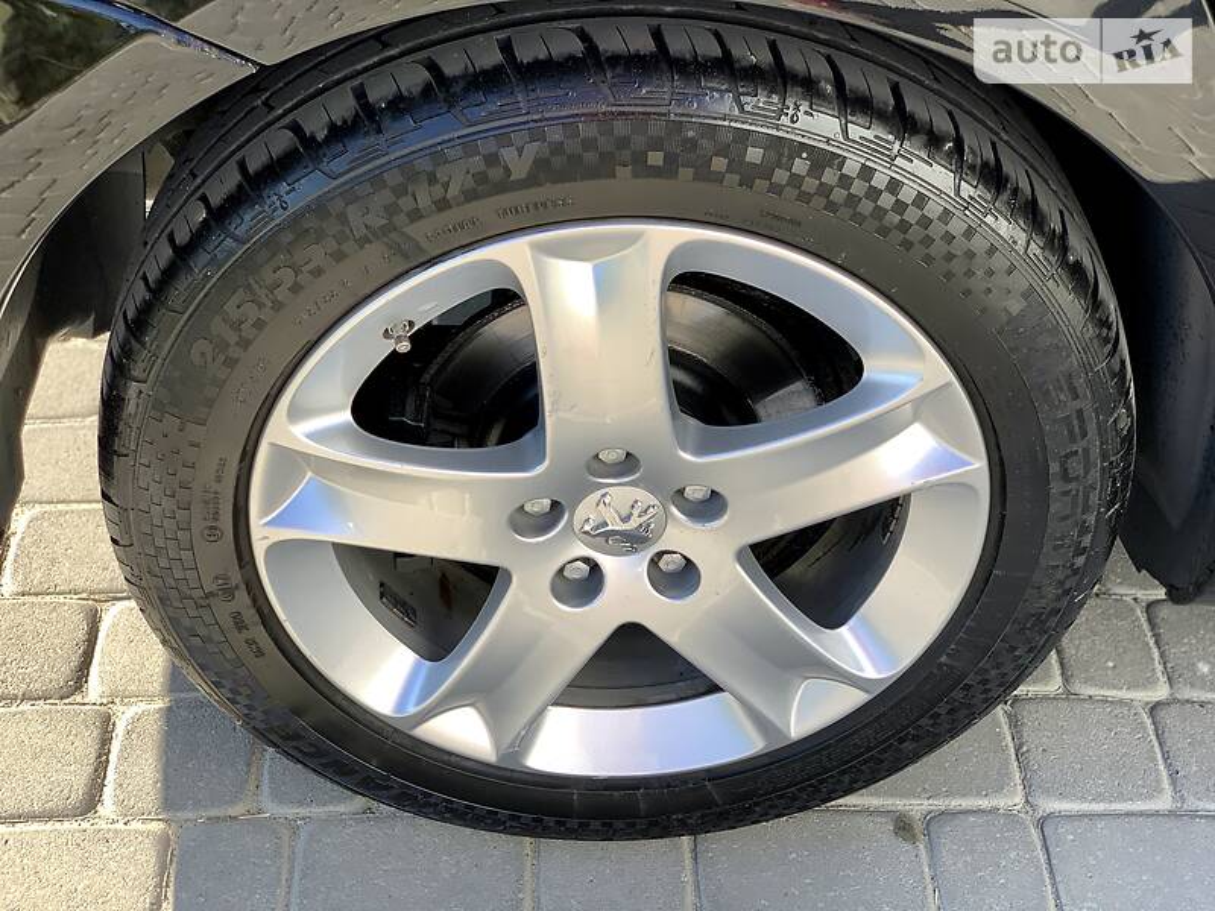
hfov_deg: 36.8
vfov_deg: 28.0
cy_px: 456
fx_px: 1825
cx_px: 608
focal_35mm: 52
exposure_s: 1/192
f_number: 2.4
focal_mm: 6
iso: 16
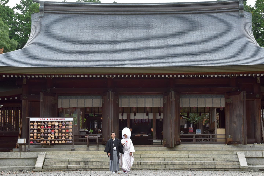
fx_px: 748
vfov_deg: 13.4
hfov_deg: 20.0
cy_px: 88
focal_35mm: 102
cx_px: 132
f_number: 9
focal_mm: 102
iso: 2000
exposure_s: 1/250
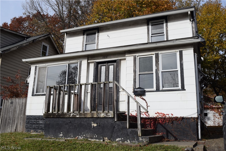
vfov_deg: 36.9
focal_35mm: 36
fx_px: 226
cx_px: 113
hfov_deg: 53.1
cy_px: 76
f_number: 8
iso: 800
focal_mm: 24
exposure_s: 1/4000
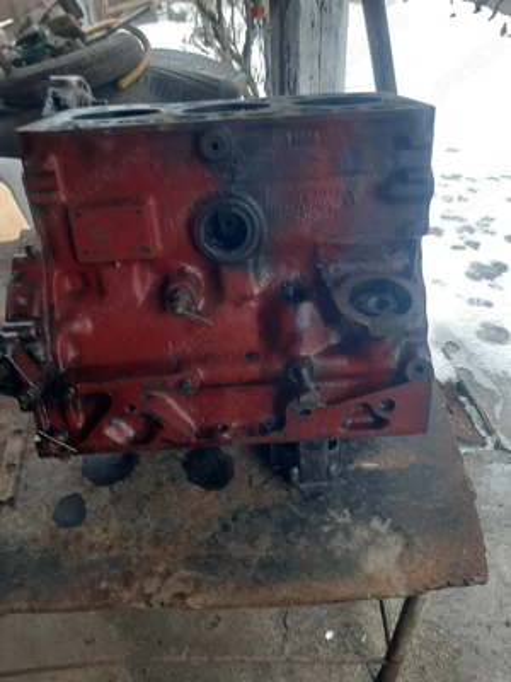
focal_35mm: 27
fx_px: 531
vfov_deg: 65.3
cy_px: 341
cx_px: 256
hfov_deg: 51.4
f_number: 1.7
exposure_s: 1/50
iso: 50
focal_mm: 3.93
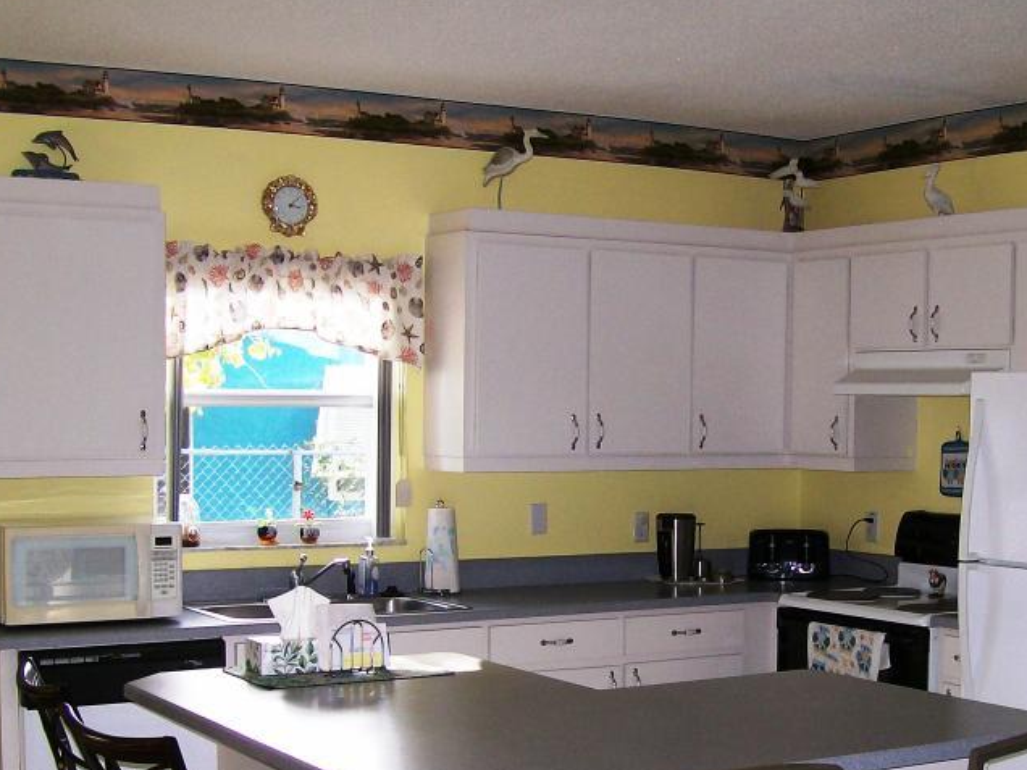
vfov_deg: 25.1
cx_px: 602
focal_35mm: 58
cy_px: 523
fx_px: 1721
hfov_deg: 33.2
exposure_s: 1/64
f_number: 2.7
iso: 80
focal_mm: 6
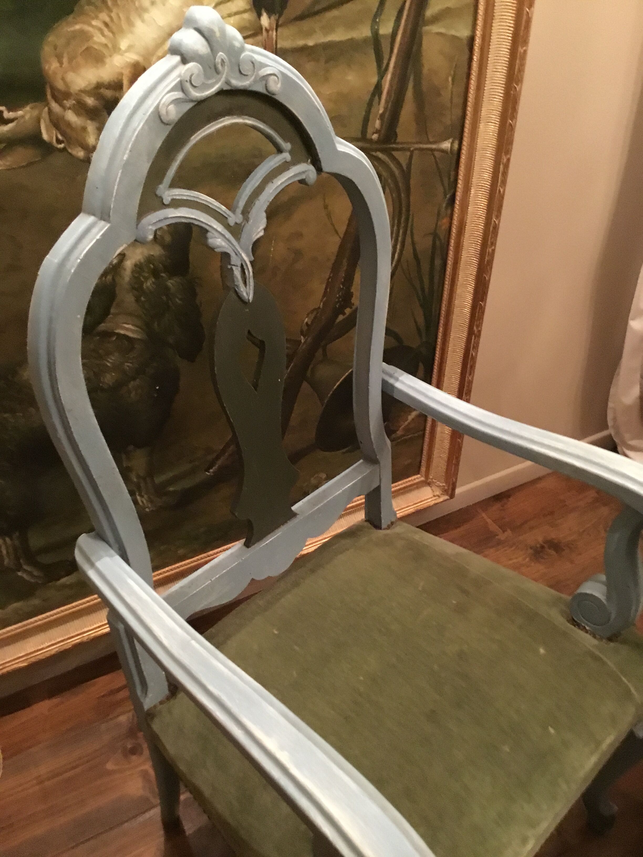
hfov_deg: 45.4
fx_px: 768
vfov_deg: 58.4
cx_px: 322
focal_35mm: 31
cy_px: 428
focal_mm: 3.3
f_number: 2.4
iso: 500
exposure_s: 1/17
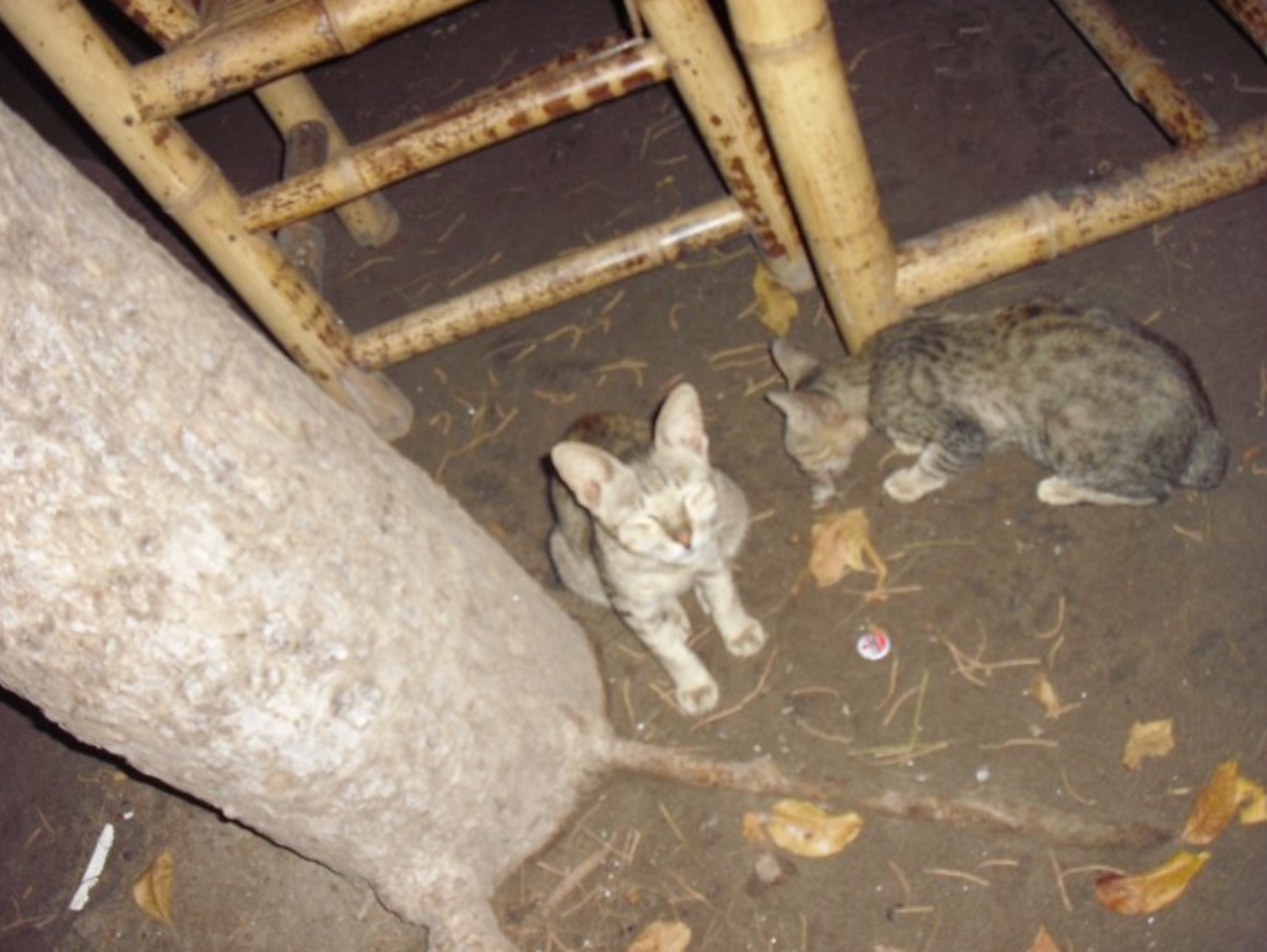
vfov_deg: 36.8
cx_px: 620
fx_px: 1428
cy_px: 469
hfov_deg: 47.8
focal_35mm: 39
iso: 200
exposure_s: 1/60
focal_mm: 6.2
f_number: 2.8
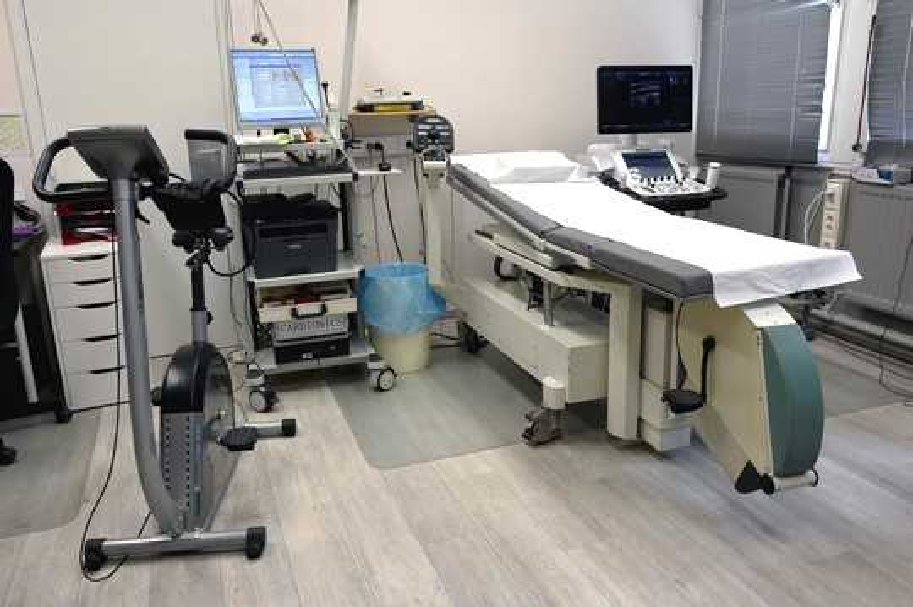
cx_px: 456
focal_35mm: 29
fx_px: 735
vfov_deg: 44.9
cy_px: 304
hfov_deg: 63.7
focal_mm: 29
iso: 3200
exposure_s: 1/60
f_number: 16
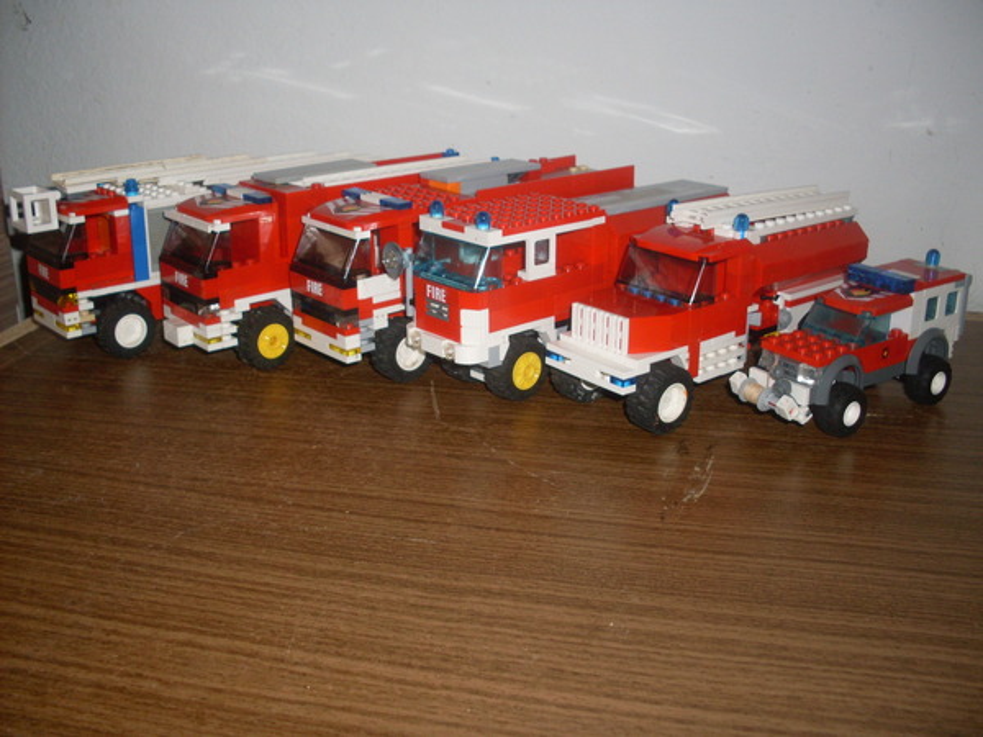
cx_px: 492
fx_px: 1079
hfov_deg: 49.0
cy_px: 368
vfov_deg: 37.7
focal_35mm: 38
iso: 100
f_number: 2.8
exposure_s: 1/45
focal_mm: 6.3
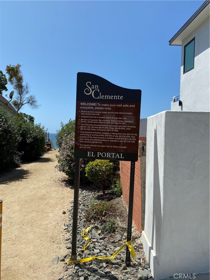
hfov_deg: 53.1
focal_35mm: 26
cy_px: 140
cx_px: 105
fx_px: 210
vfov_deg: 67.3
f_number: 1.8
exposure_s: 1/4292
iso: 32
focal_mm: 4.25
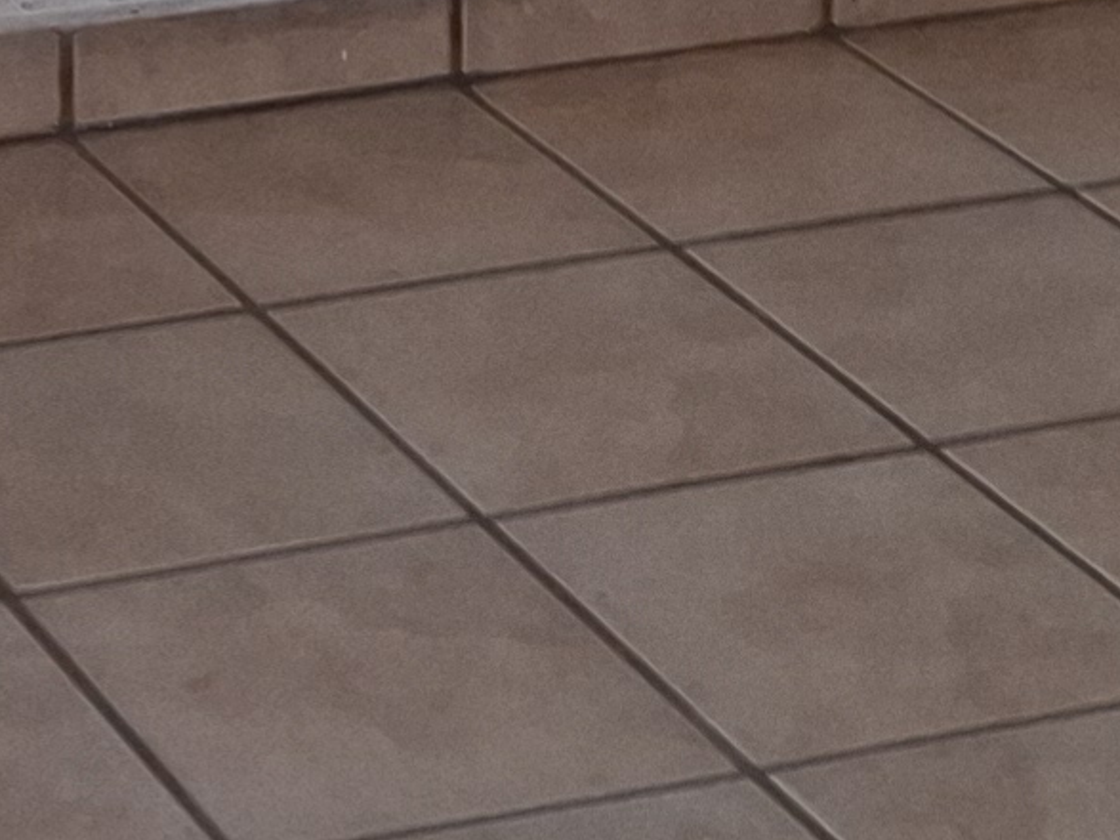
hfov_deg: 11.8
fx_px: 5176
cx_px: -525
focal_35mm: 160
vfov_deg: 8.2
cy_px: -1491
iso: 50
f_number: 1.8
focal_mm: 5.54
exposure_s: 1/120
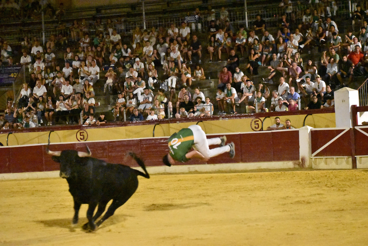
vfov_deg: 13.0
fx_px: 1073
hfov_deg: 19.5
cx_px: 184
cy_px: 123
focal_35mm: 105
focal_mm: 70
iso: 25600
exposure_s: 1/320
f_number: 4.5
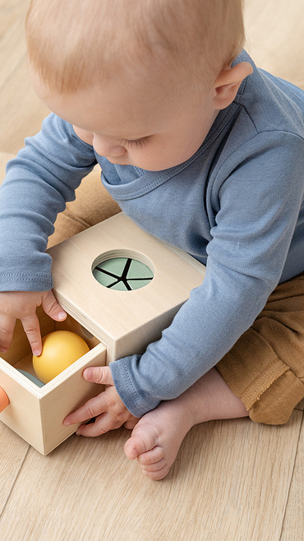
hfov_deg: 17.4
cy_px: 296
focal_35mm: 69
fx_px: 989
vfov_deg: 30.6
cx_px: 96
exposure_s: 1/400
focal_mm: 50
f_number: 4.5
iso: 1000
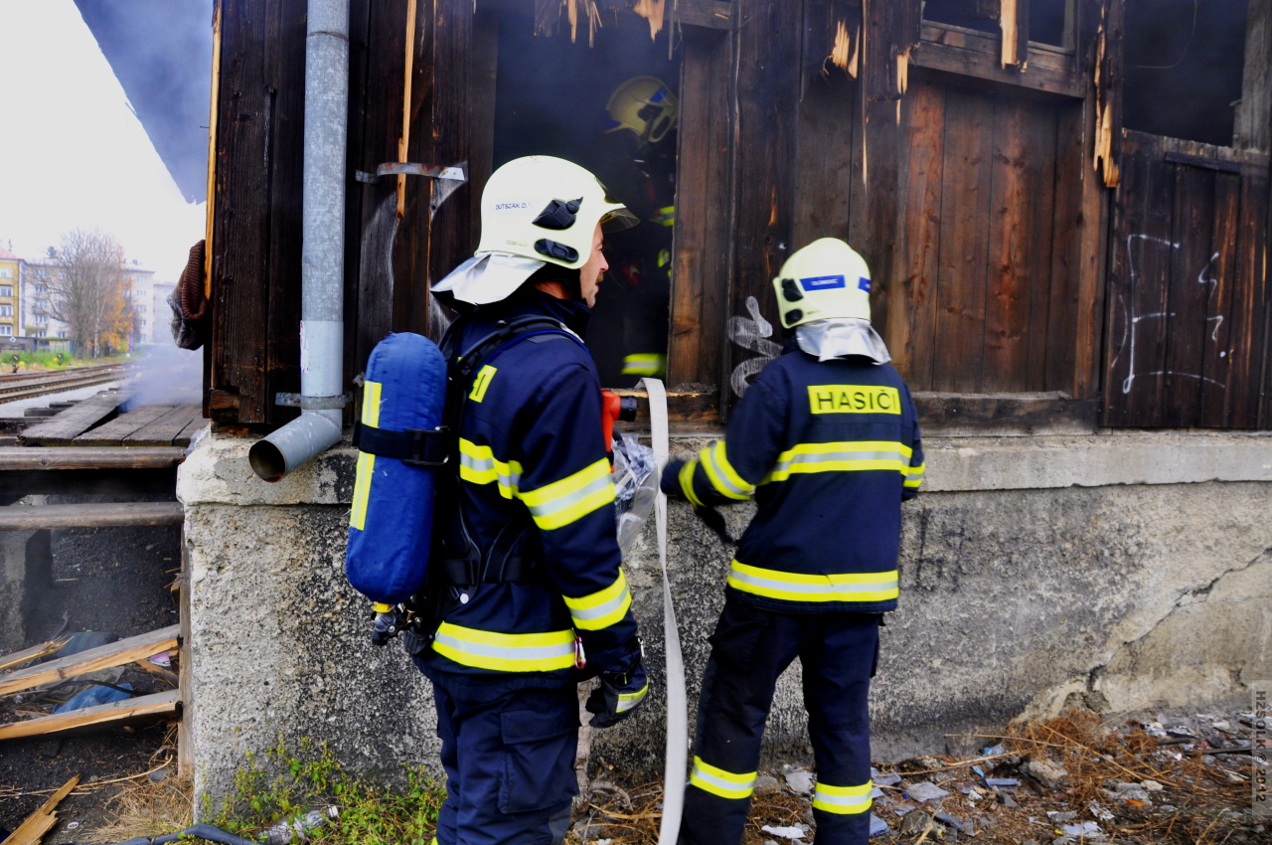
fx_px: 953
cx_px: 636
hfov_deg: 67.4
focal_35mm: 27
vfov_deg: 47.8
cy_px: 422
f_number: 5.6
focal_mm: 18
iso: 360
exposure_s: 1/30
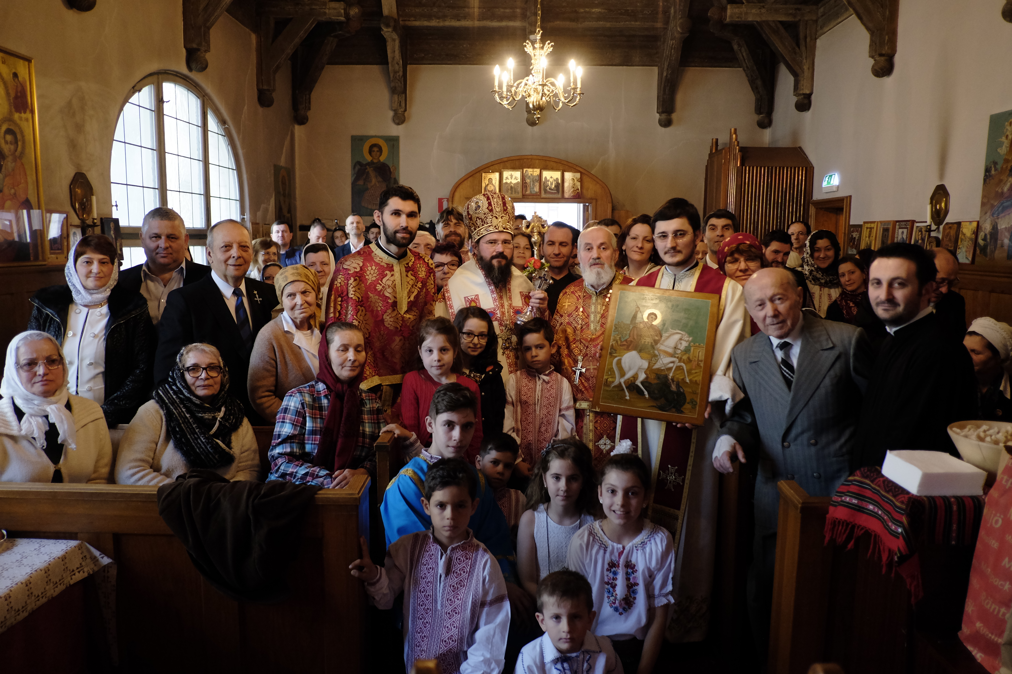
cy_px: 337
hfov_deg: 67.4
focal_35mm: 27
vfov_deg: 47.9
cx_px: 506
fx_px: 759
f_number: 2
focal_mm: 18
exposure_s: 1/100
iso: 1600
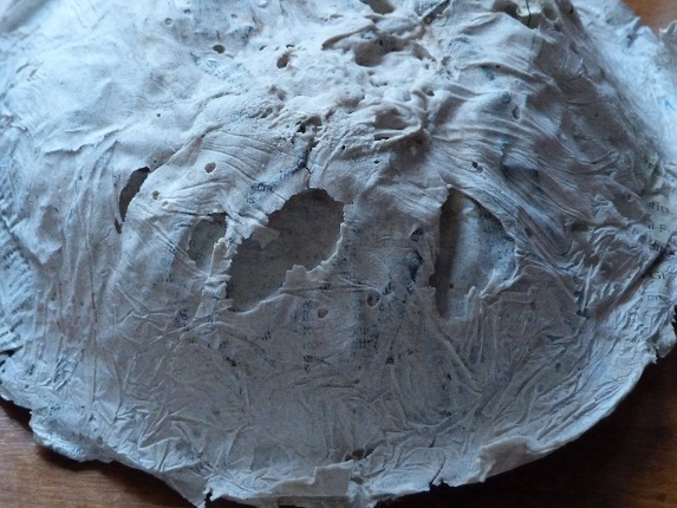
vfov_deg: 18.2
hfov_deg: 24.1
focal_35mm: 81
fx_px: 1584
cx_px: 326
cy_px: 183
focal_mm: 10.5
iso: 800
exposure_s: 1/50
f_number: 3.2
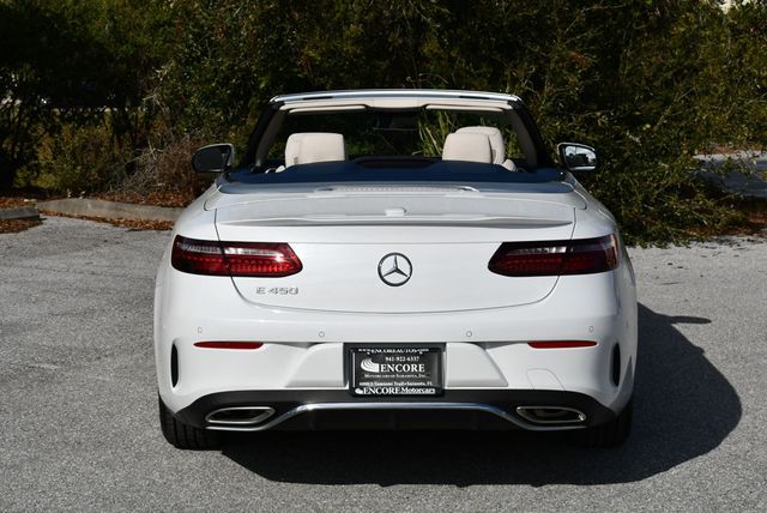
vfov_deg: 17.1
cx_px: 384
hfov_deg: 25.3
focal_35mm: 80
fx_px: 1706
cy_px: 256
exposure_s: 1/500
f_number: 11
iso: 100
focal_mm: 40
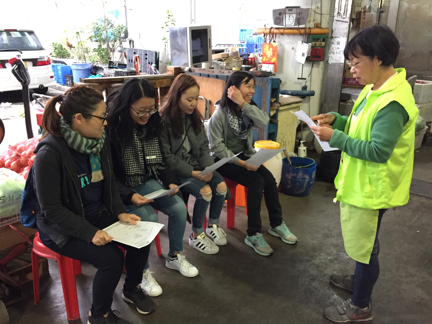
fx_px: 362
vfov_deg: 48.2
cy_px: 162
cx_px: 216
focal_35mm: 29
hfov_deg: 61.7
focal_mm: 4.15
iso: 250
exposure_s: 1/17
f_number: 2.2
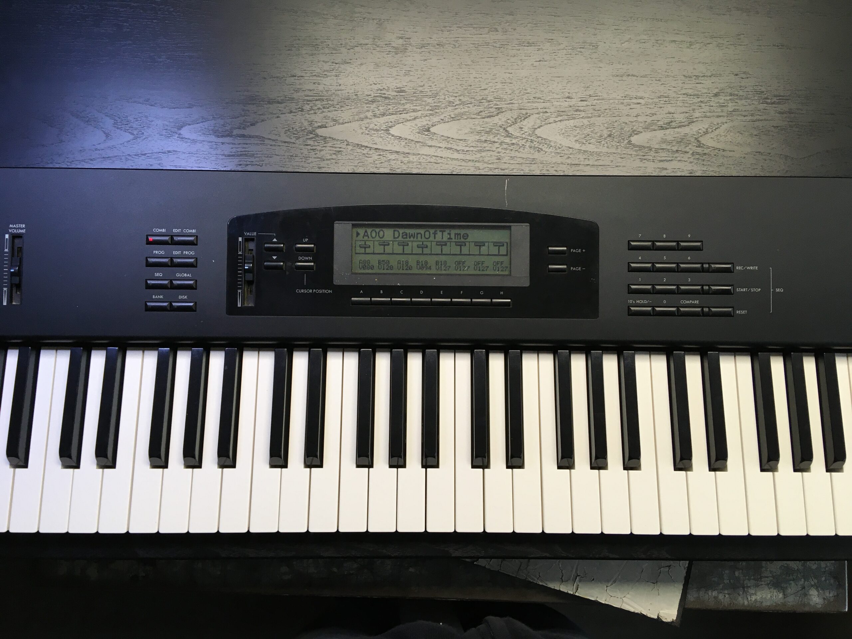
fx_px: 714
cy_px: 320
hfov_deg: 61.7
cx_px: 426
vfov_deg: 48.2
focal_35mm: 29
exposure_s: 1/33
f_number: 2.2
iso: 32
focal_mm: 4.15
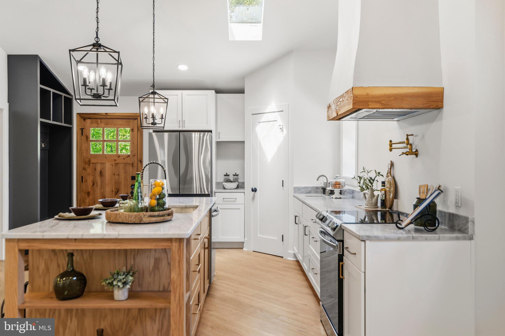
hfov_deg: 61.9
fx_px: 421
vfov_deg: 43.6
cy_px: 168
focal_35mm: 30
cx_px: 252
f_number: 4
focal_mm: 30
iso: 100
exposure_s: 1/200
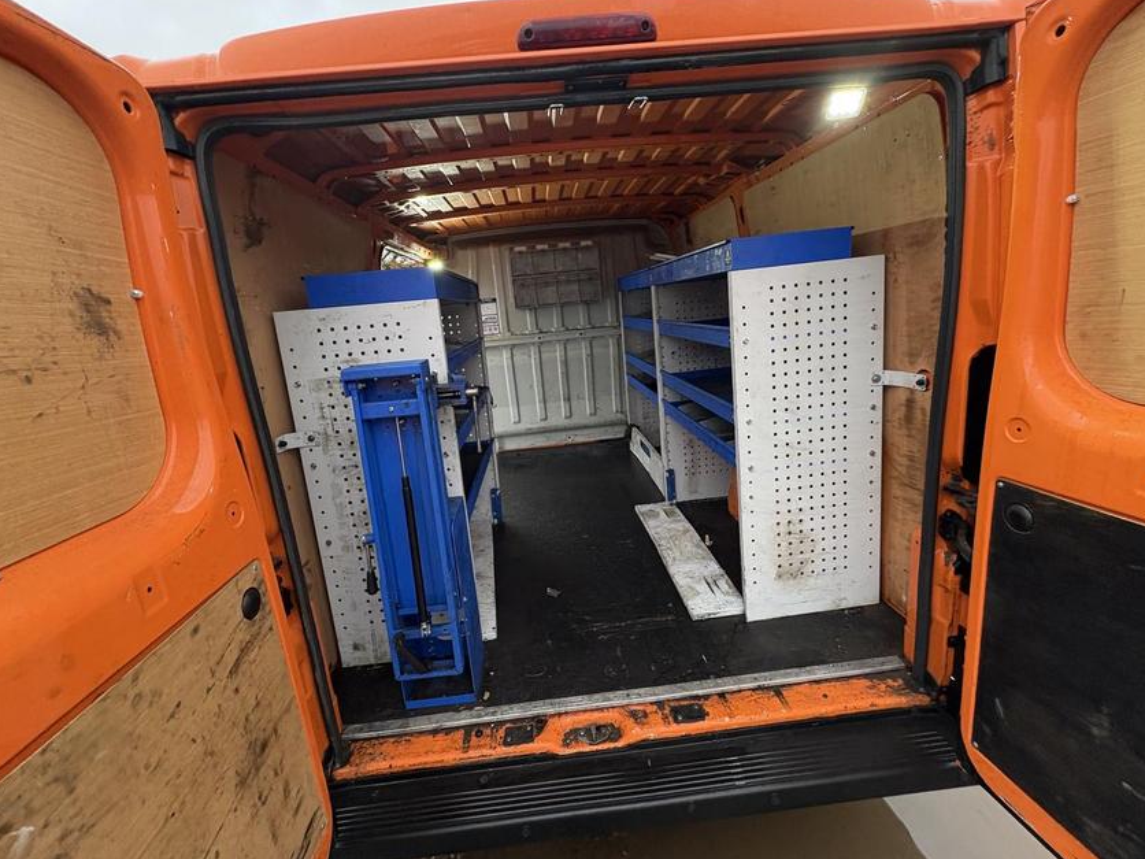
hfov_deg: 98.2
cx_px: 564
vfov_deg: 81.6
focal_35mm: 15
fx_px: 496
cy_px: 401
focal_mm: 2.22
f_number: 2.2
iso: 200
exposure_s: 1/99
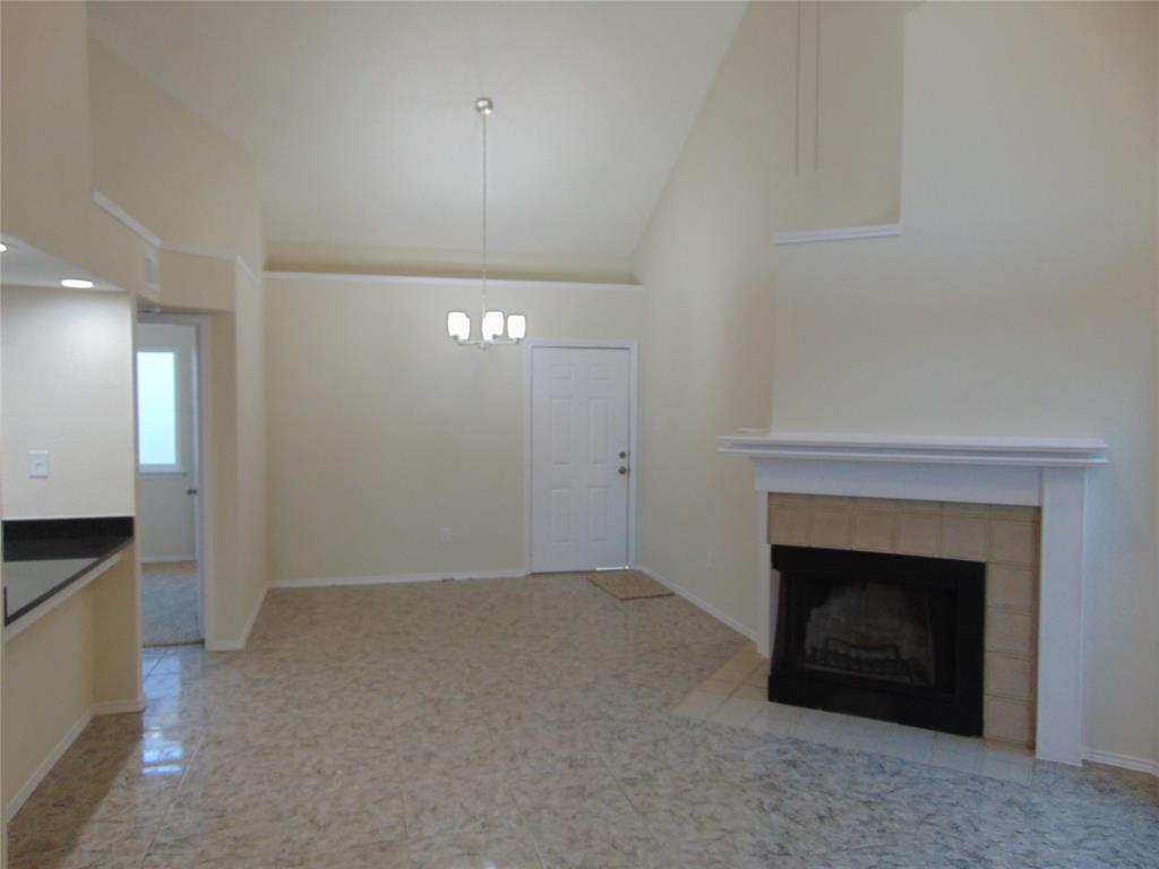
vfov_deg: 54.9
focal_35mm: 25
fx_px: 837
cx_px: 580
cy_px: 434
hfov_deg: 69.4
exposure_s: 1/50
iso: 160
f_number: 3
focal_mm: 4.5
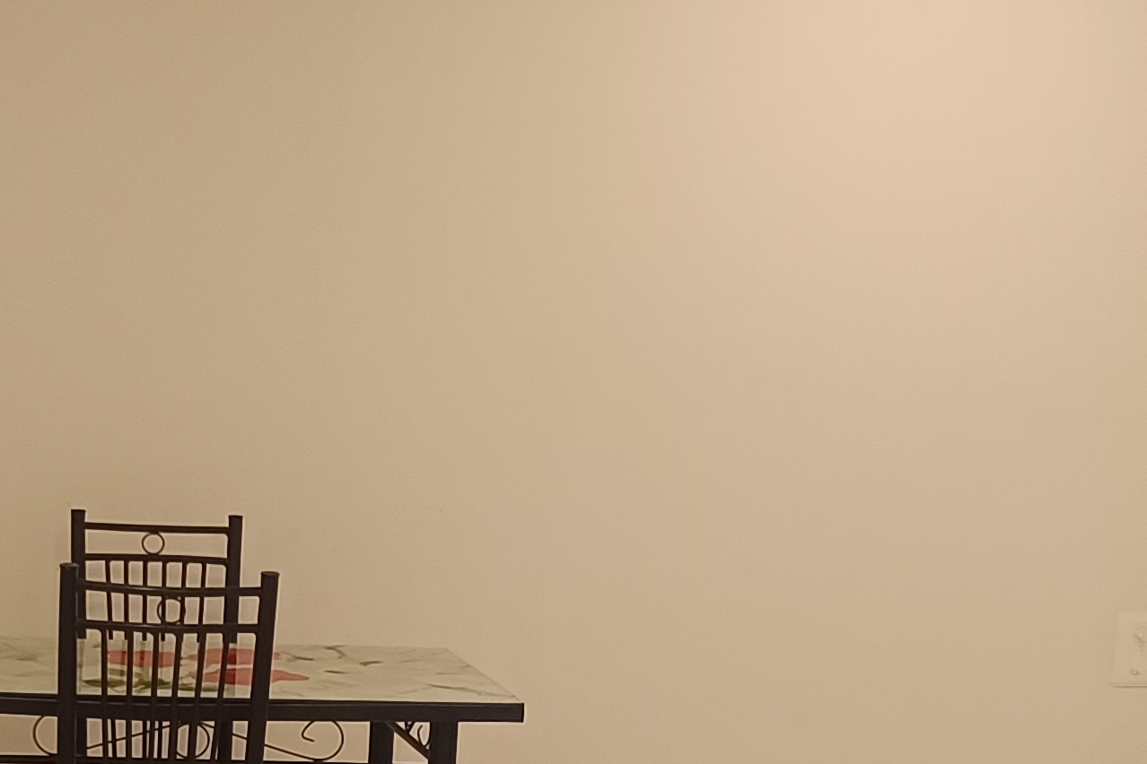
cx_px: 242
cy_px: 741
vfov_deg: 16.7
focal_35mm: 80
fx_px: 2549
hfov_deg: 25.0
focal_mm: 5.59
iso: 218
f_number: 1.88
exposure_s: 1/101
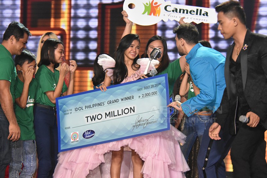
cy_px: 89
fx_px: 868
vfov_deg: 11.7
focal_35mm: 117
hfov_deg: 17.5
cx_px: 134
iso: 3200
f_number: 8
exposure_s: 1/160
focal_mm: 78
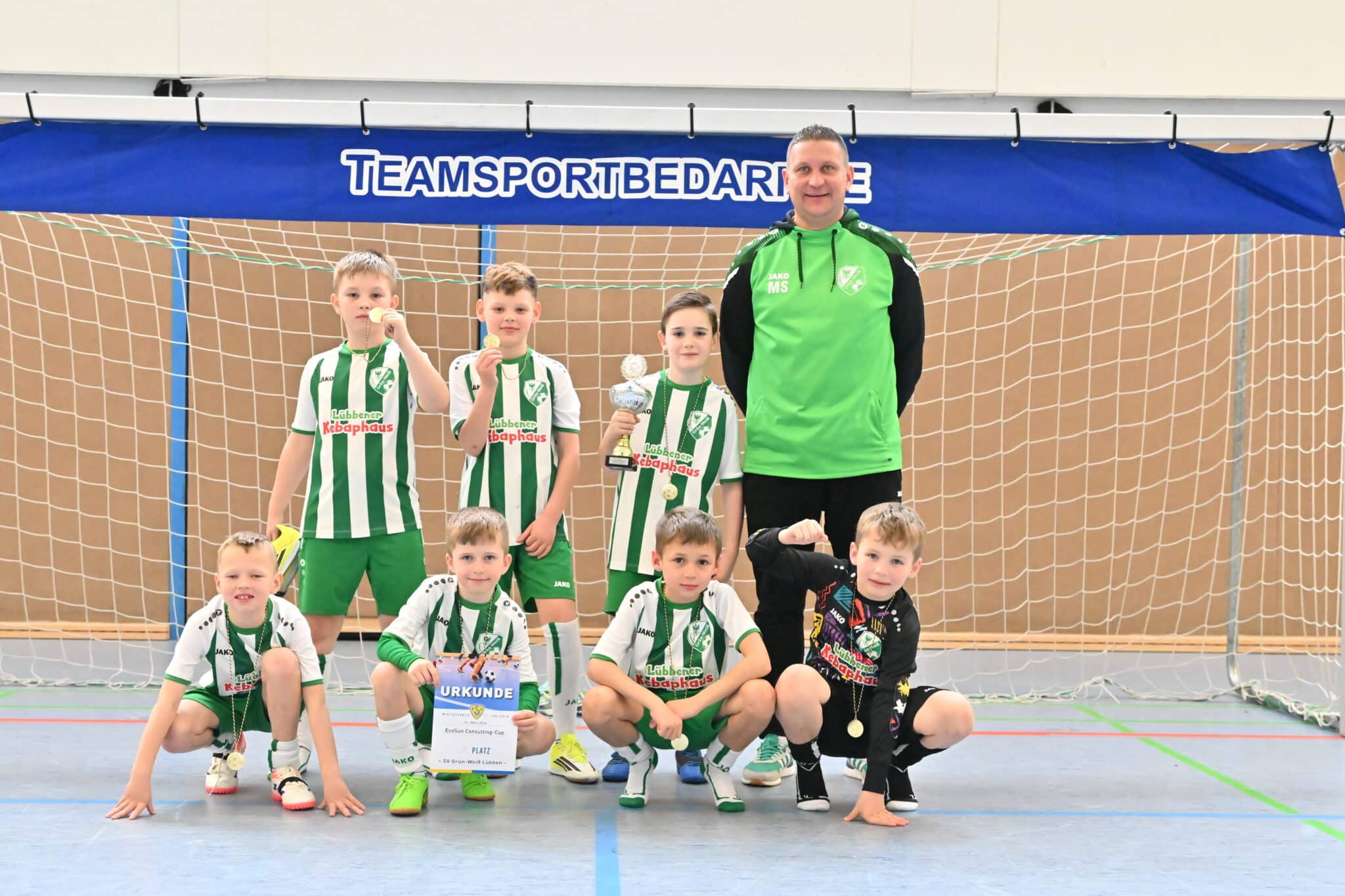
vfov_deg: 35.0
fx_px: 1420
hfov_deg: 50.7
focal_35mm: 38
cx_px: 672
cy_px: 448
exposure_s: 1/1000
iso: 8000
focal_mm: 38
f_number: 3.5
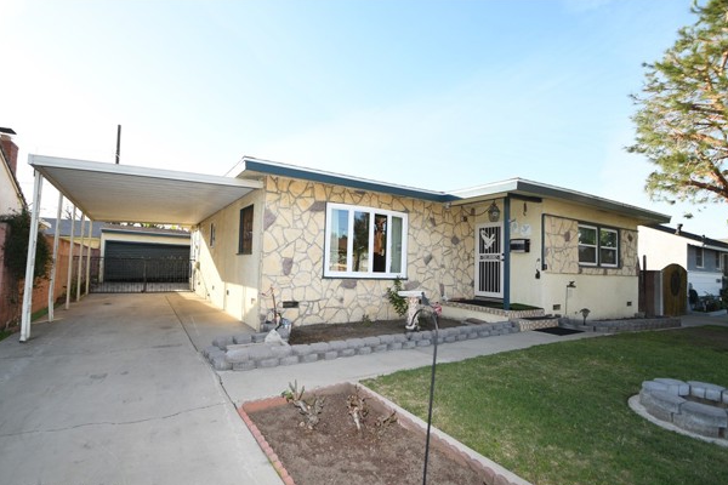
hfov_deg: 96.6
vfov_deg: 73.7
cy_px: 255
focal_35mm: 16
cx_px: 345
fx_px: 324
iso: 100
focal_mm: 10
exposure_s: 1/125
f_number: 5.6
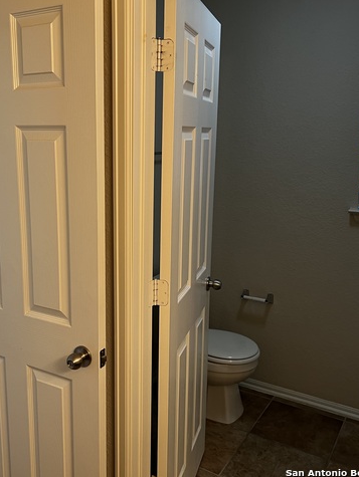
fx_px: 483
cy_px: 238
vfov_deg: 52.6
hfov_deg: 40.4
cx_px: 128
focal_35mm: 35
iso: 80
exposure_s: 1/60
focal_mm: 5.7
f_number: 1.5
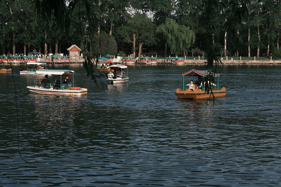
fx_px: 648
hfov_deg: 24.5
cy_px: 94
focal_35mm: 83
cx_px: 140
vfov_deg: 16.5
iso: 1000
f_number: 11
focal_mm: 55
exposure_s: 1/1000
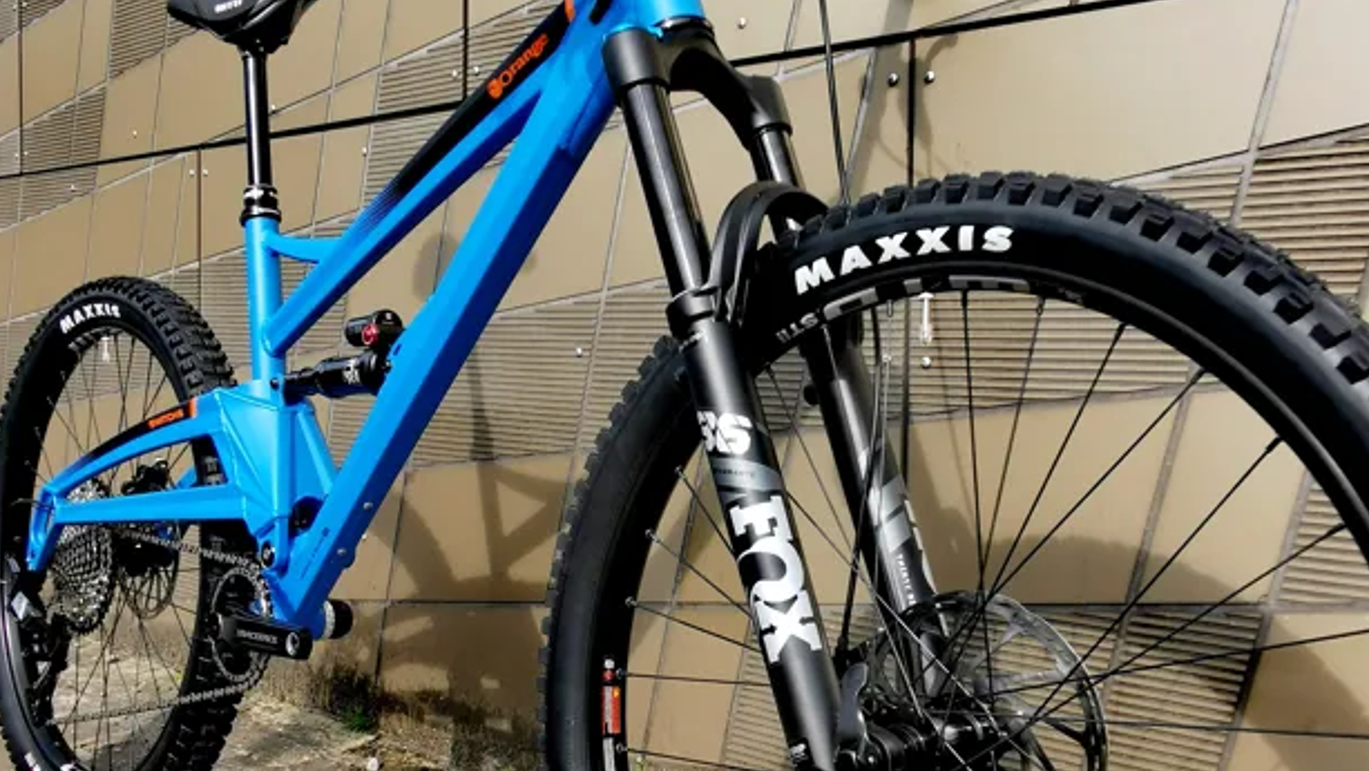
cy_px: 413
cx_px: 744
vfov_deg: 32.8
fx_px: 1307
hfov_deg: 55.2
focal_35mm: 36
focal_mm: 2.35
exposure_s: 1/670
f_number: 2.2
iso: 50
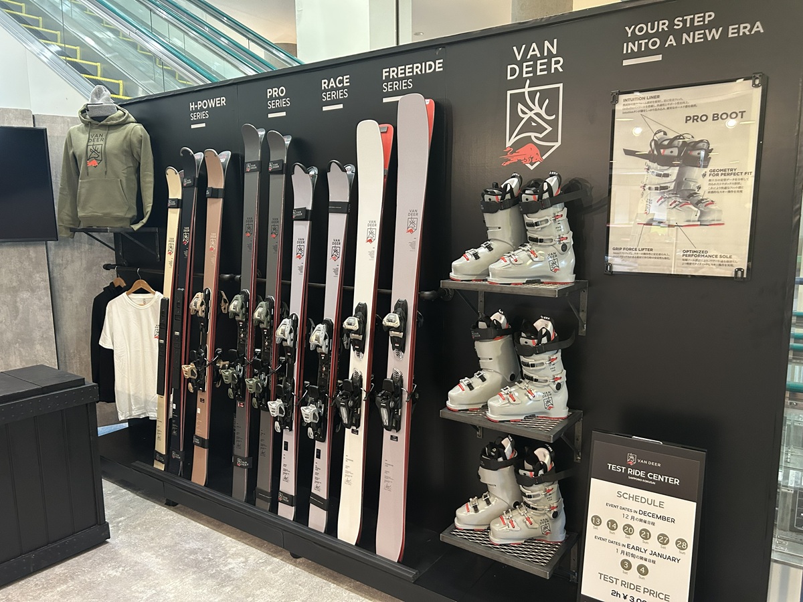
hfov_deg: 67.3
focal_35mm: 26
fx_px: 603
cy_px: 301
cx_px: 402
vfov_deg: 53.1
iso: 320
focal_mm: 5.7
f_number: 1.5
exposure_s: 1/50
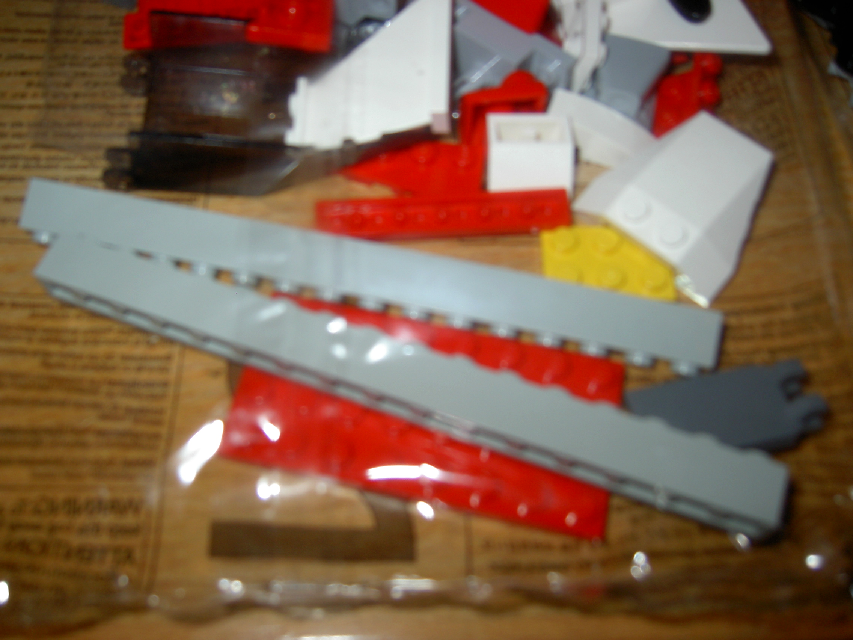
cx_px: 426
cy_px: 320
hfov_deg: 54.0
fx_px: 838
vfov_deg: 41.8
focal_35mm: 34
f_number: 2.8
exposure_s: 1/60
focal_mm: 5.6
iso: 50
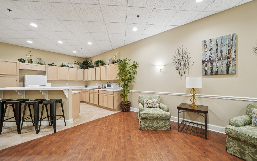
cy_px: 80
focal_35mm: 13
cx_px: 130
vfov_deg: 82.8
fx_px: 91
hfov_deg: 109.4
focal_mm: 12
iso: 400
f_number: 8
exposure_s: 1/2.5
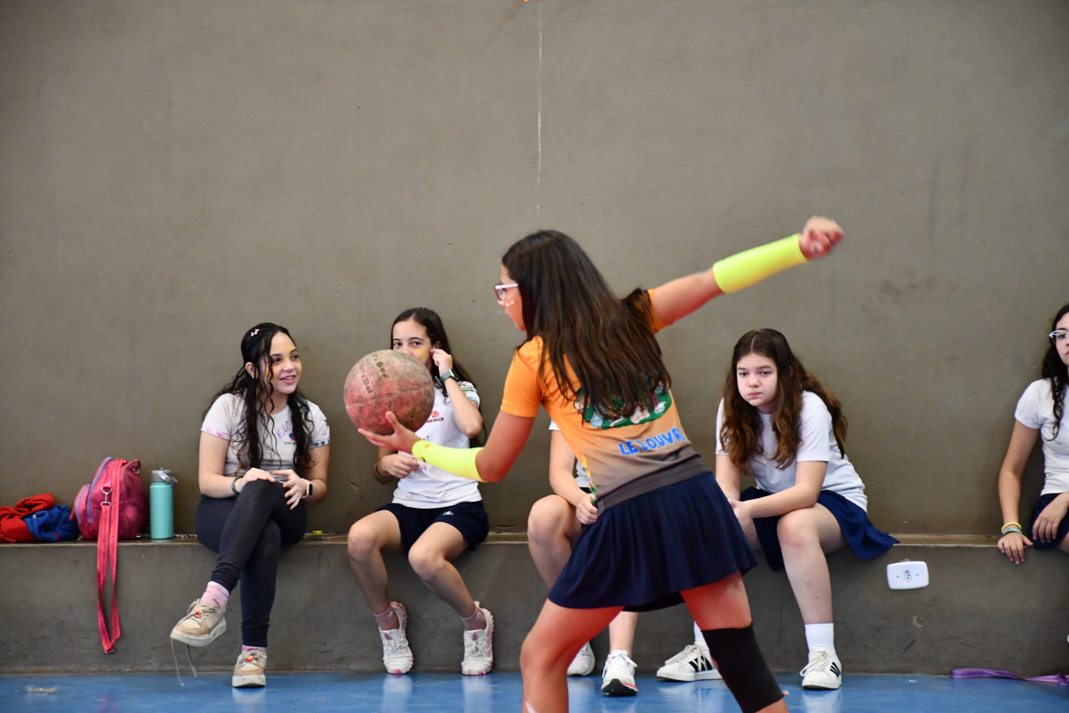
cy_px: 356
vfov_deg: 10.8
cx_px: 534
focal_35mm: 127
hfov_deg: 16.1
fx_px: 3771
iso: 3200
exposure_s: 1/125
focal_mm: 85
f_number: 5.3
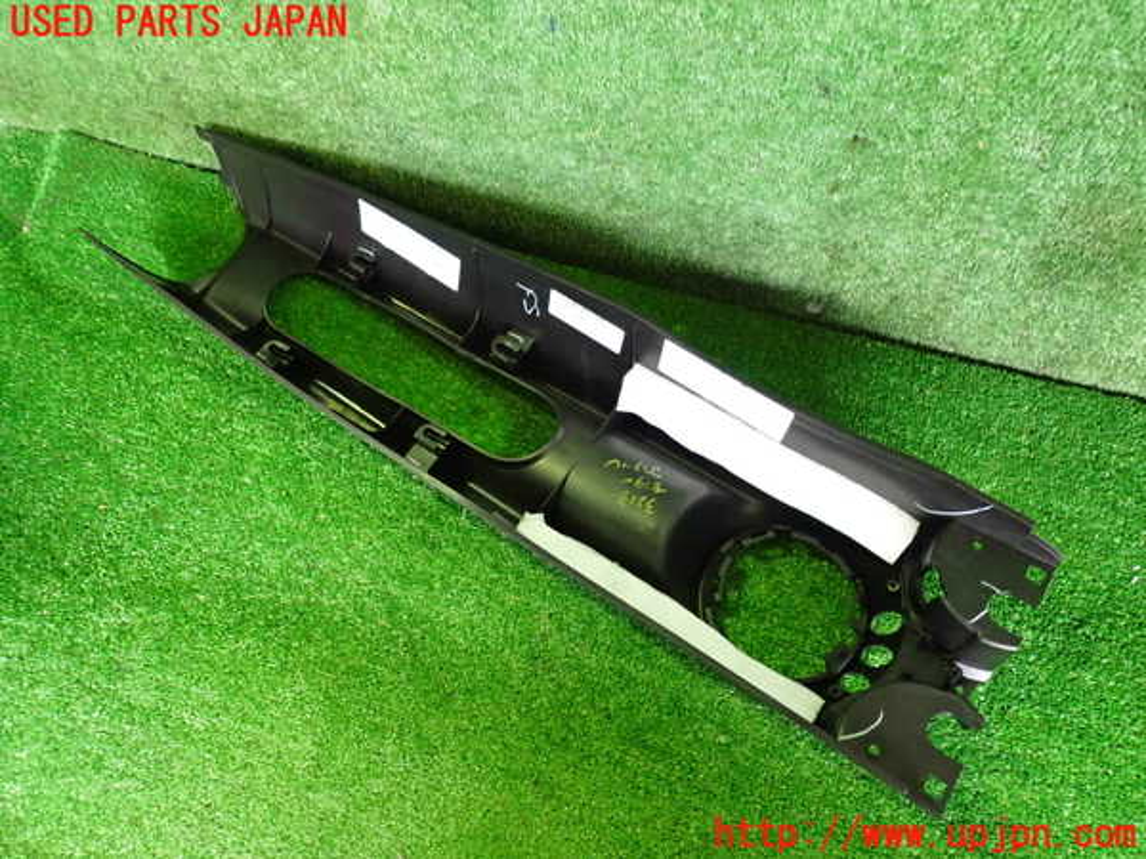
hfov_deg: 69.4
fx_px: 828
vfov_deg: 54.9
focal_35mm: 25
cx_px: 573
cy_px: 430
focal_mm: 4.5
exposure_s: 1/30
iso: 500
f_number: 2
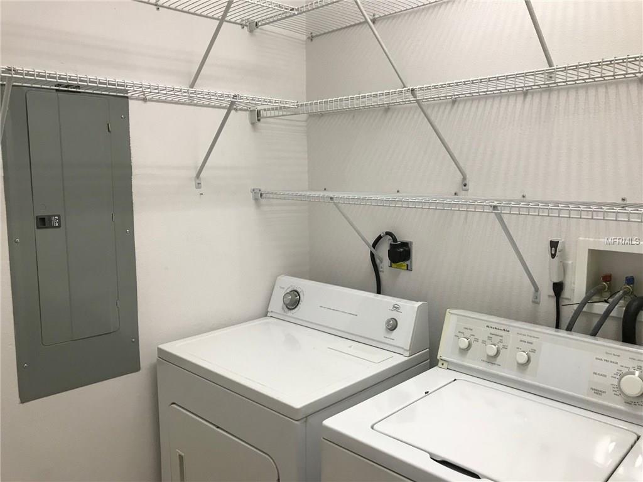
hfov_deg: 63.4
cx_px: 322
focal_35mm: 28
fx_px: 520
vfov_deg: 49.7
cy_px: 241
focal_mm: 3.99
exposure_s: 1/30
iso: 20
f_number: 1.8
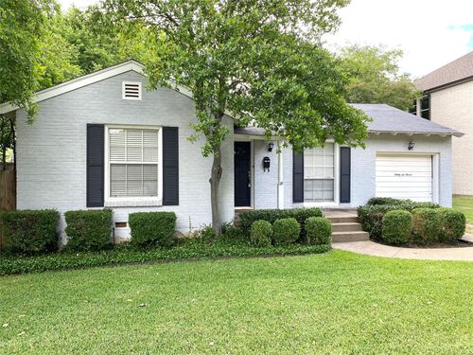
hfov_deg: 67.3
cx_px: 236
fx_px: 355
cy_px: 178
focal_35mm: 26
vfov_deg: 53.1
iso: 32
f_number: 1.8
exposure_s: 1/196
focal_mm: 4.25
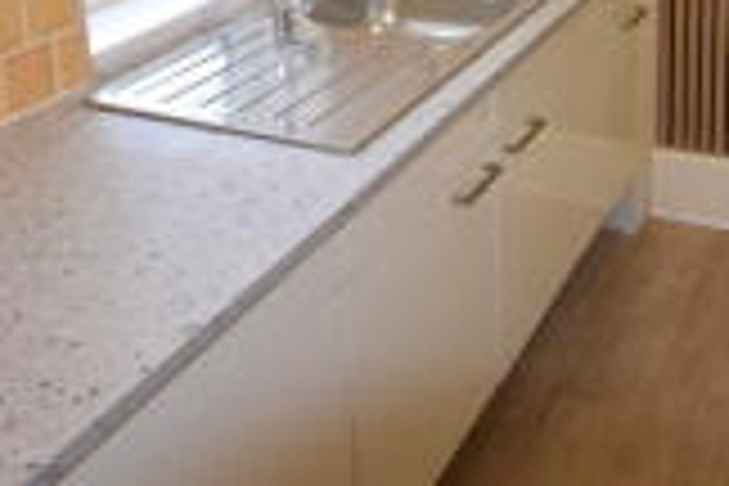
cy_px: -61
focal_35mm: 51
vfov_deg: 24.6
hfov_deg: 38.3
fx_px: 1027
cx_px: 522
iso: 640
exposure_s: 1/125
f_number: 5.6
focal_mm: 11.5
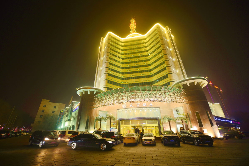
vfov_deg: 81.2
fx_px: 97
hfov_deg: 104.3
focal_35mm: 14
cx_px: 124
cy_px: 83
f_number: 2.8
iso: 280
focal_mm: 14
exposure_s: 1/20
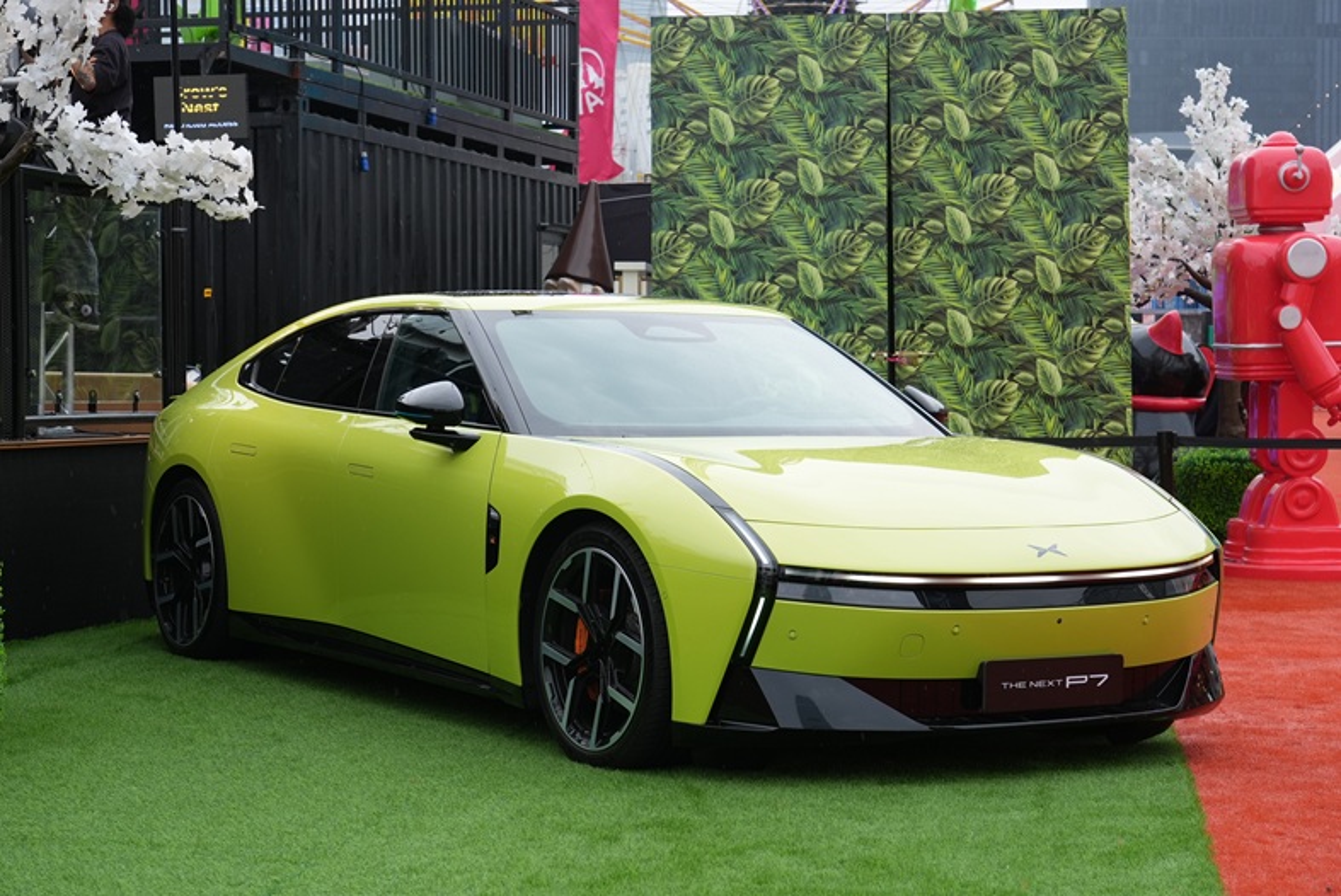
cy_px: 448
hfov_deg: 29.6
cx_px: 670
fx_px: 2535
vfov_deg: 20.1
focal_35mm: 68
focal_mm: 68
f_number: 9
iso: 800
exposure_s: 1/500
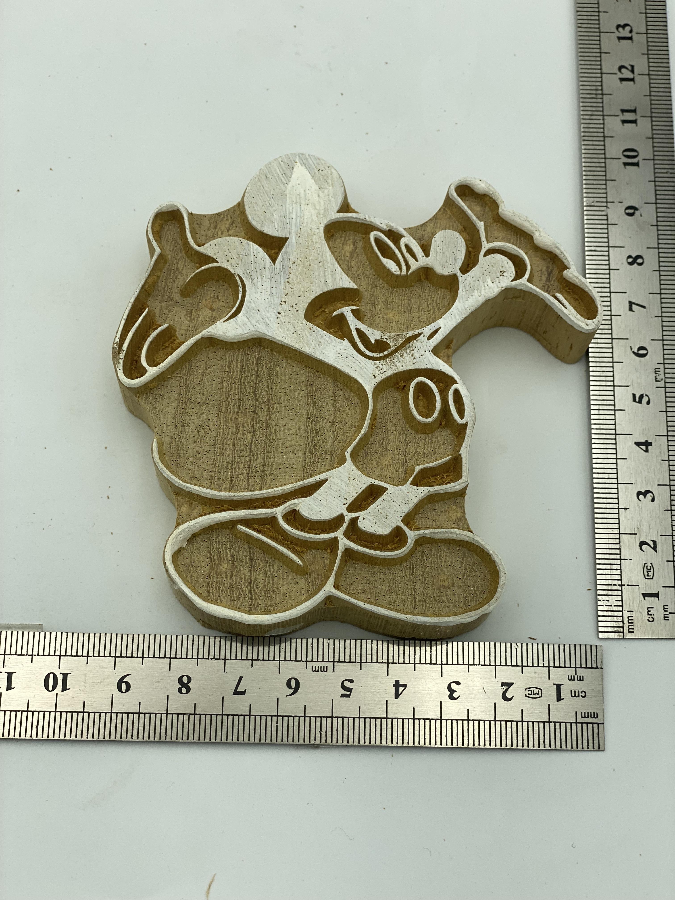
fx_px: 1352
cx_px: 338
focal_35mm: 52
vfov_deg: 36.8
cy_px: 450
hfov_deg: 28.0
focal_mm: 6
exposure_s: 1/705
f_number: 2
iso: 20
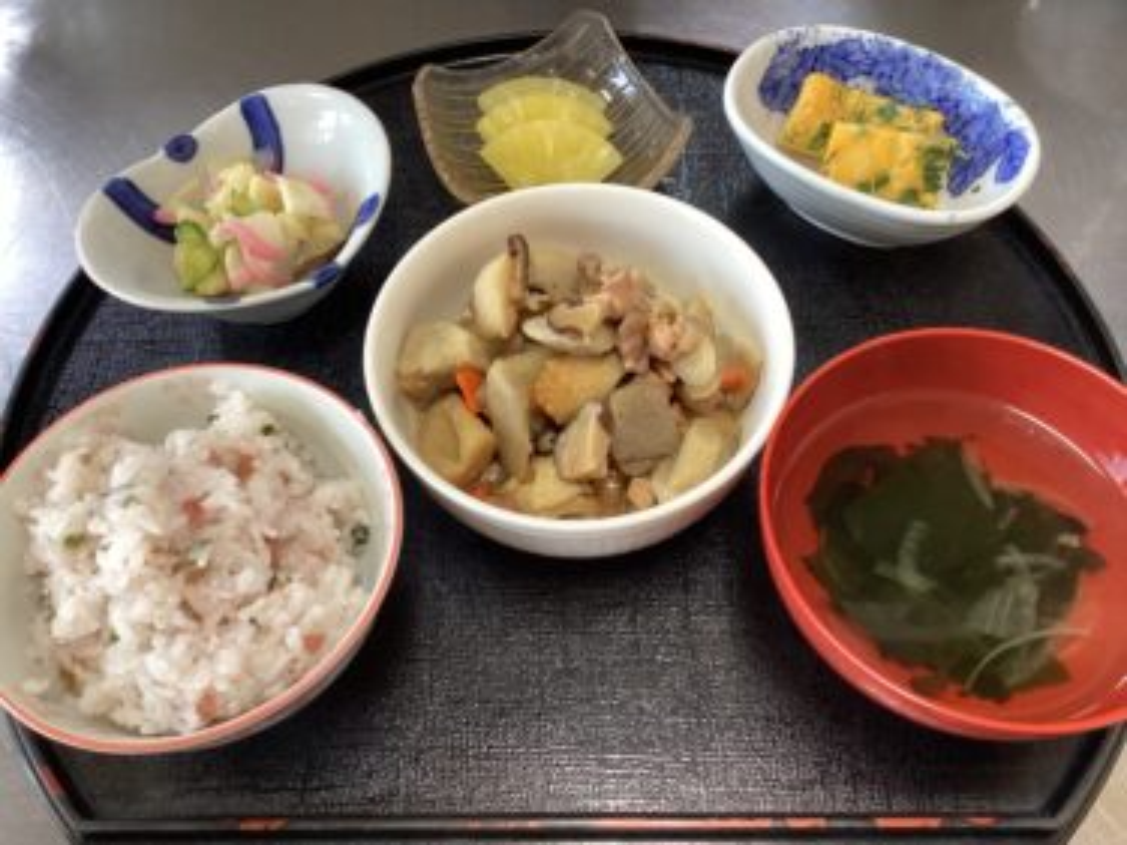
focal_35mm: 31
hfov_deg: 58.4
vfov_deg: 45.4
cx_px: 564
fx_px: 1009
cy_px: 422
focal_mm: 3.3
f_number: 2.4
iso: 125
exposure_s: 1/50
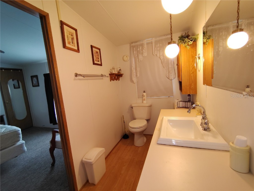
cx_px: 127
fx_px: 117
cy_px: 96
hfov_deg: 94.5
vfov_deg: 78.1
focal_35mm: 16
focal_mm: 2.13
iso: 464
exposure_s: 1/40
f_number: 2.2
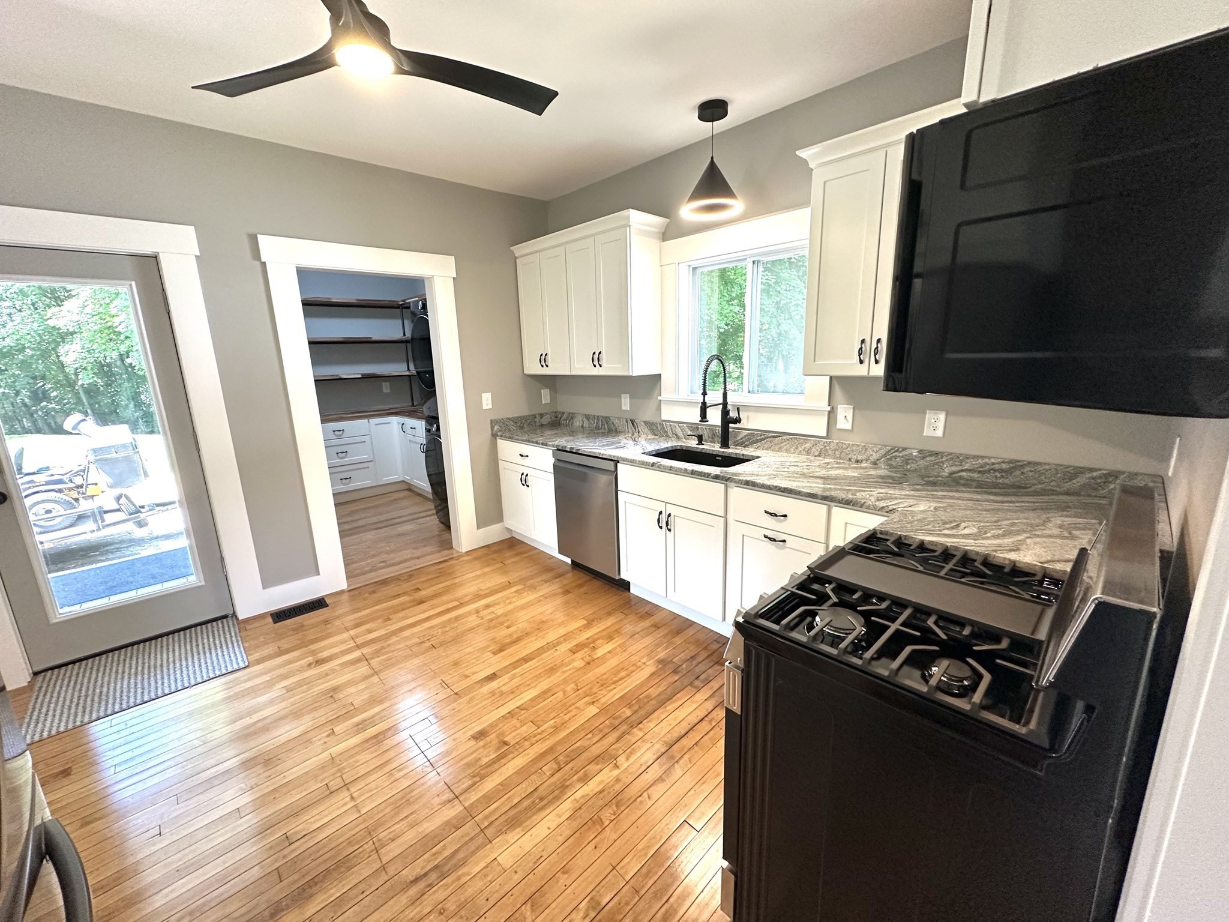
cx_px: 614
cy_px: 461
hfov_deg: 102.1
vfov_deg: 85.7
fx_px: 497
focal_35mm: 14
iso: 250
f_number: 2.2
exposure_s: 1/120
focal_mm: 2.22
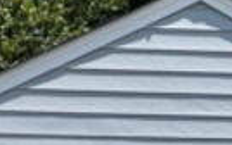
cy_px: 121
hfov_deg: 12.1
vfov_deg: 8.0
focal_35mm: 164
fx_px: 1038
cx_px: 358
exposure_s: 1/3731
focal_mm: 4.2
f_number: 1.6
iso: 32
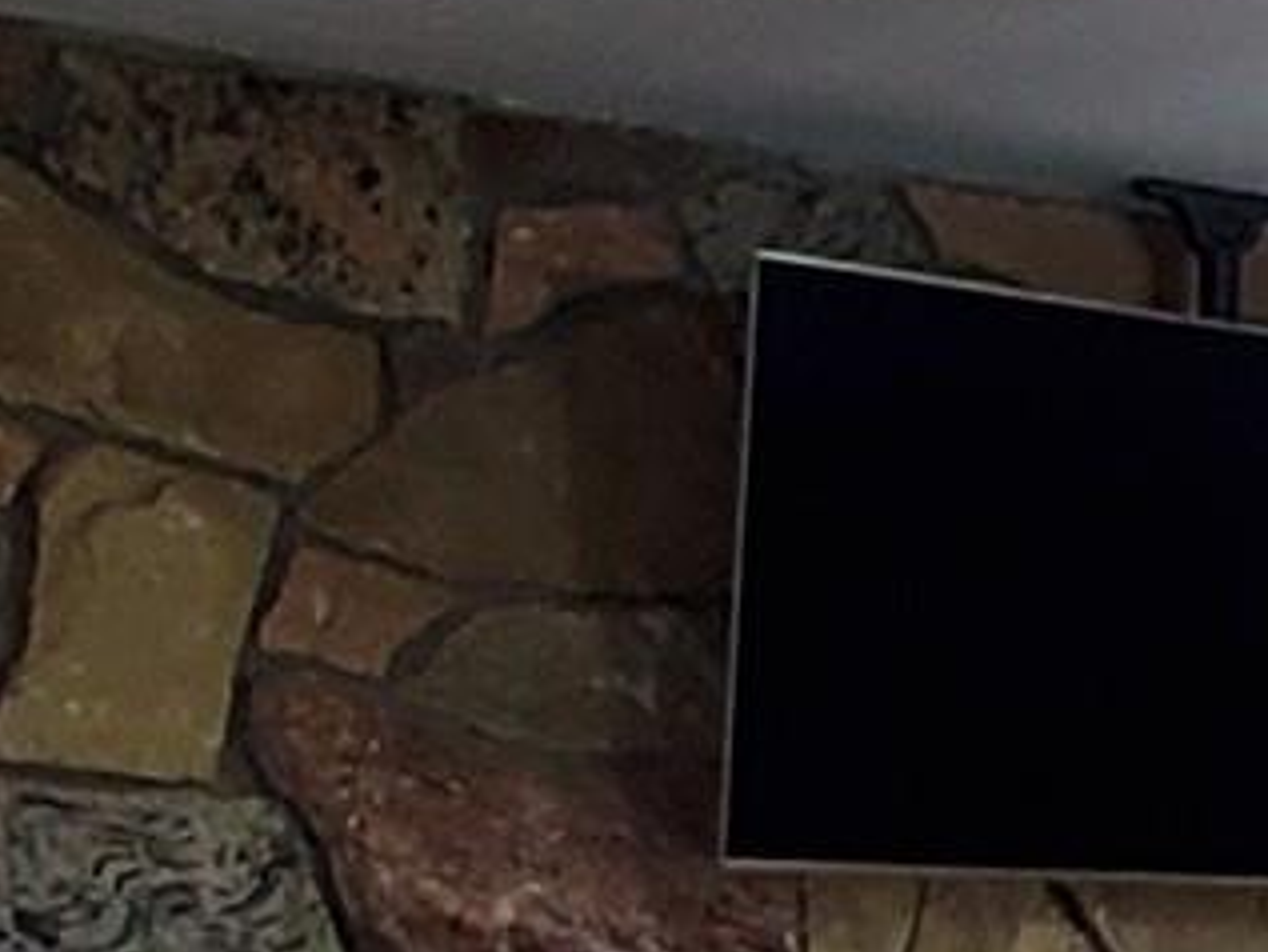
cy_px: 1412
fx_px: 3078
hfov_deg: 18.5
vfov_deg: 16.1
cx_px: 2236
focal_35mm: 84
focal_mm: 1.13
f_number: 2.2
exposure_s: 1/60
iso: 160
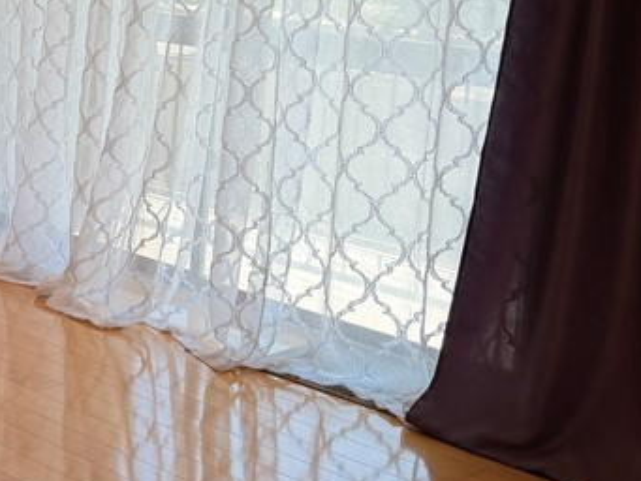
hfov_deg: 23.5
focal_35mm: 72
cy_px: -19
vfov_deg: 19.7
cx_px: -222
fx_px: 1334
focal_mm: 6.76
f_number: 1.78
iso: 64
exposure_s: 1/199
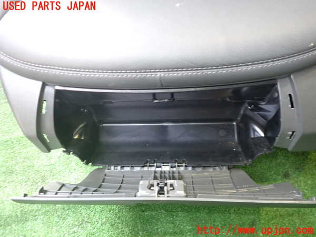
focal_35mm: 25
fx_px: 228
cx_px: 158
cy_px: 118
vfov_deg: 54.9
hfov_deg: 69.4
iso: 250
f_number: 2
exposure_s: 1/30
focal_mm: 4.5
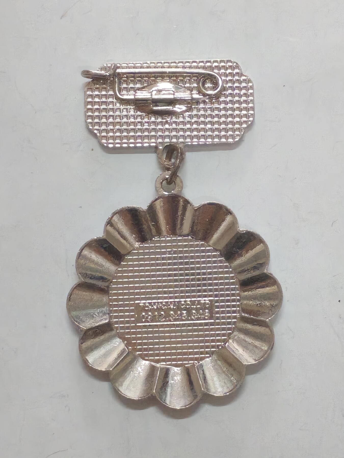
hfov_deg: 13.7
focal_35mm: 108
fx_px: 1431
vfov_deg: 18.2
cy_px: 229
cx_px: 172
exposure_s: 1/50
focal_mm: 5.52
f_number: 1.95
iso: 800
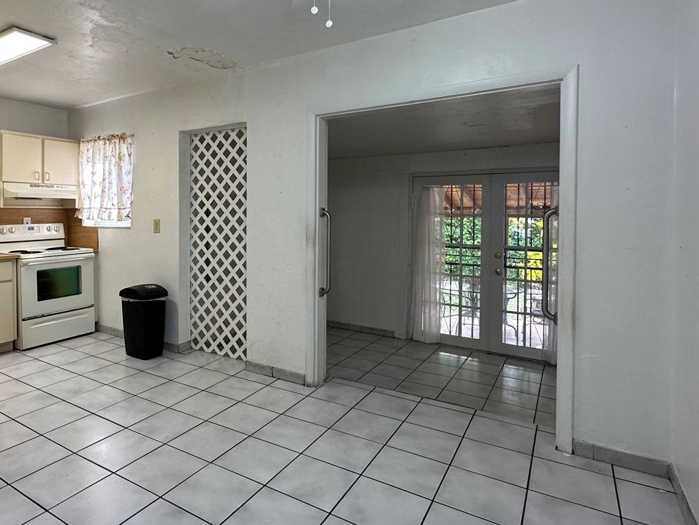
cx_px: 265
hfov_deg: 75.1
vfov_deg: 60.7
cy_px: 219
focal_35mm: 22
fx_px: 444
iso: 160
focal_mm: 2.22
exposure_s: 1/120
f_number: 2.2
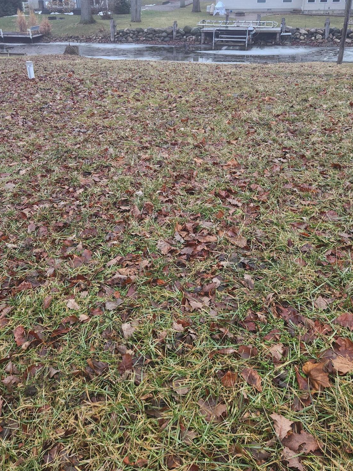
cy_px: 190
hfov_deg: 45.4
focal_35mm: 31
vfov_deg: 57.9
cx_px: 174
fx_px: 422
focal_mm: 5.4
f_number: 1.8
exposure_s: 1/180
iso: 125
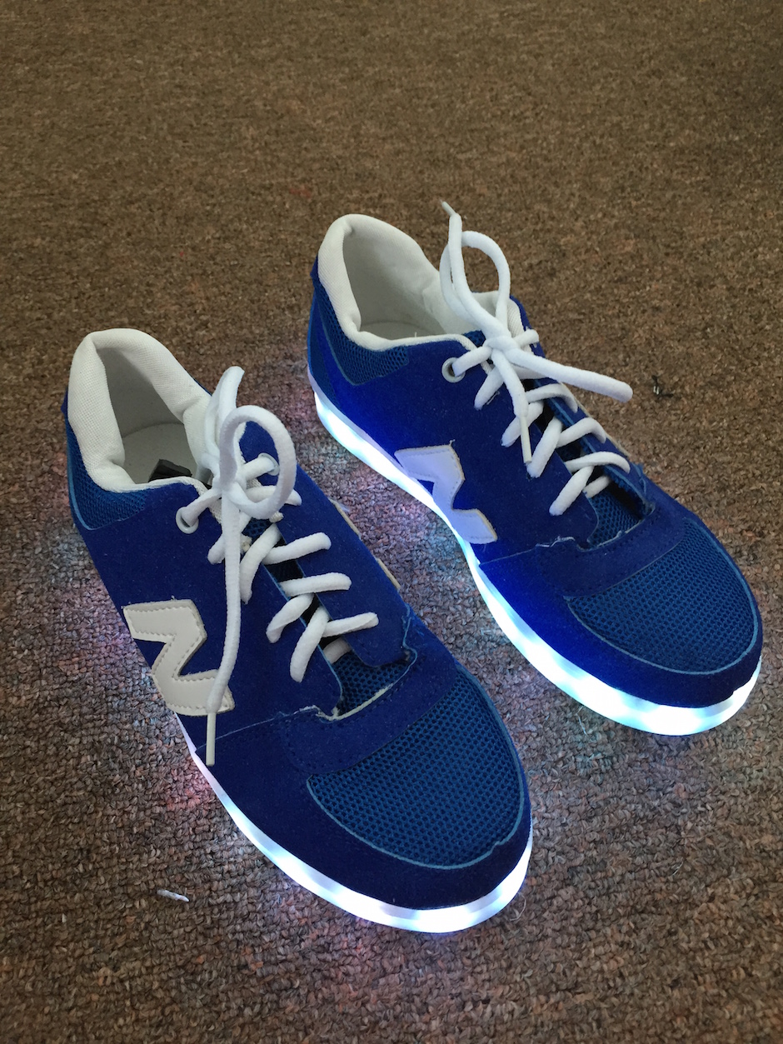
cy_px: 522
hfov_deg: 48.2
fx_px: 874
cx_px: 392
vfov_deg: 61.7
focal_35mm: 29
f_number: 2.2
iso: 100
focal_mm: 4.15
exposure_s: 1/30
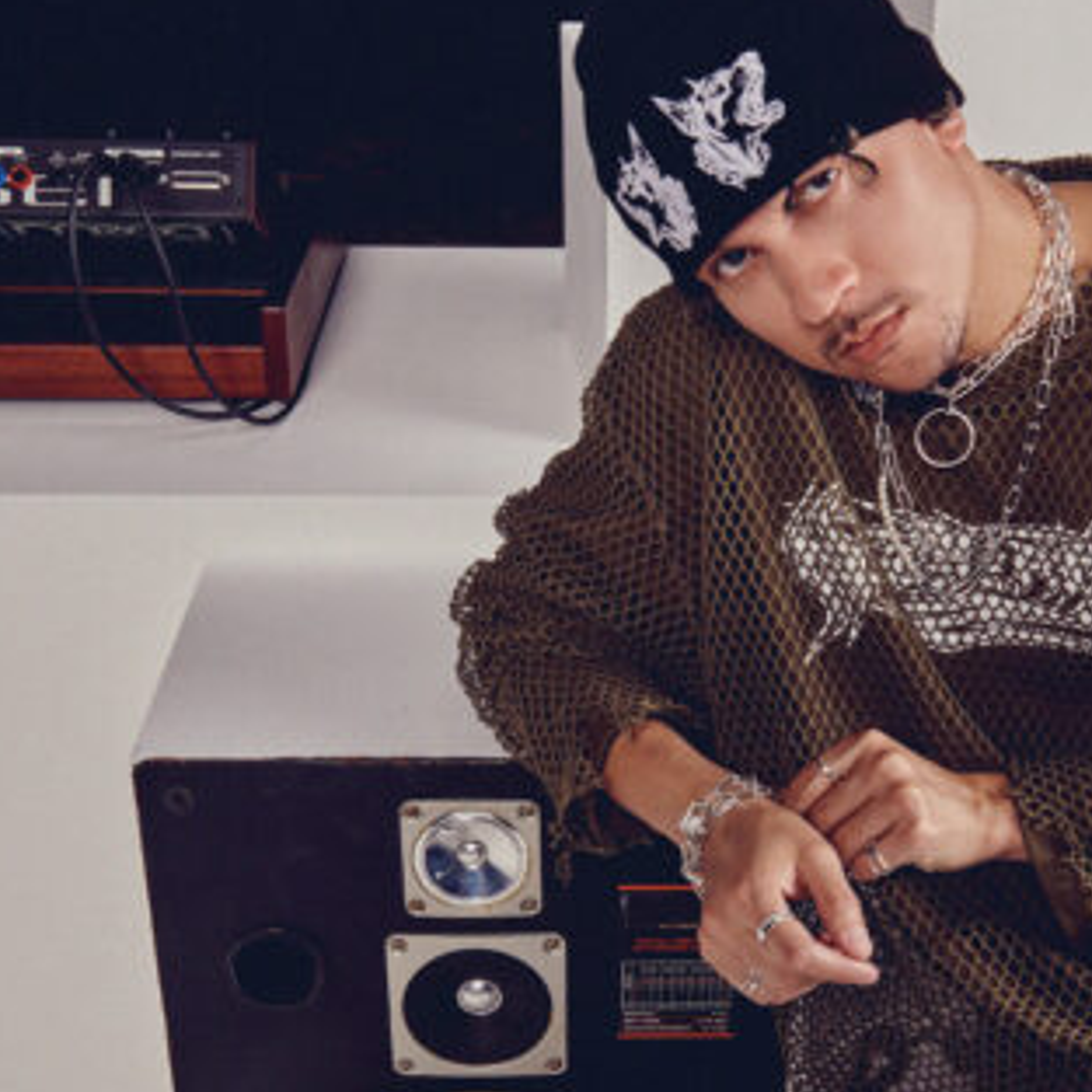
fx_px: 2106
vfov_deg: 28.9
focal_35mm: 59
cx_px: 740
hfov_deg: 28.9
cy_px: 712
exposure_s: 1/160
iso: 400
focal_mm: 29
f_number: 13
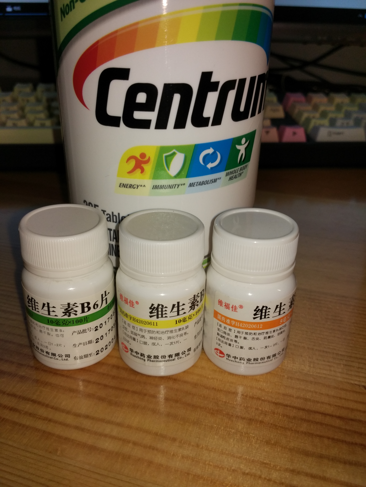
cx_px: 183
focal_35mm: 30
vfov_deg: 60.0
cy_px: 244
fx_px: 423
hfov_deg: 46.8
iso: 169
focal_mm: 4.12
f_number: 2
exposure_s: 1/100
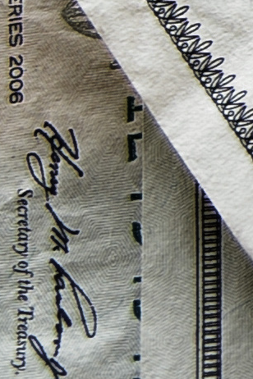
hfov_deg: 4.4
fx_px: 2986
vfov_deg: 7.1
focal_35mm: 283
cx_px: 1138
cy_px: -263
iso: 200
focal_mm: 29
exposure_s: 1/3.33
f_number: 8
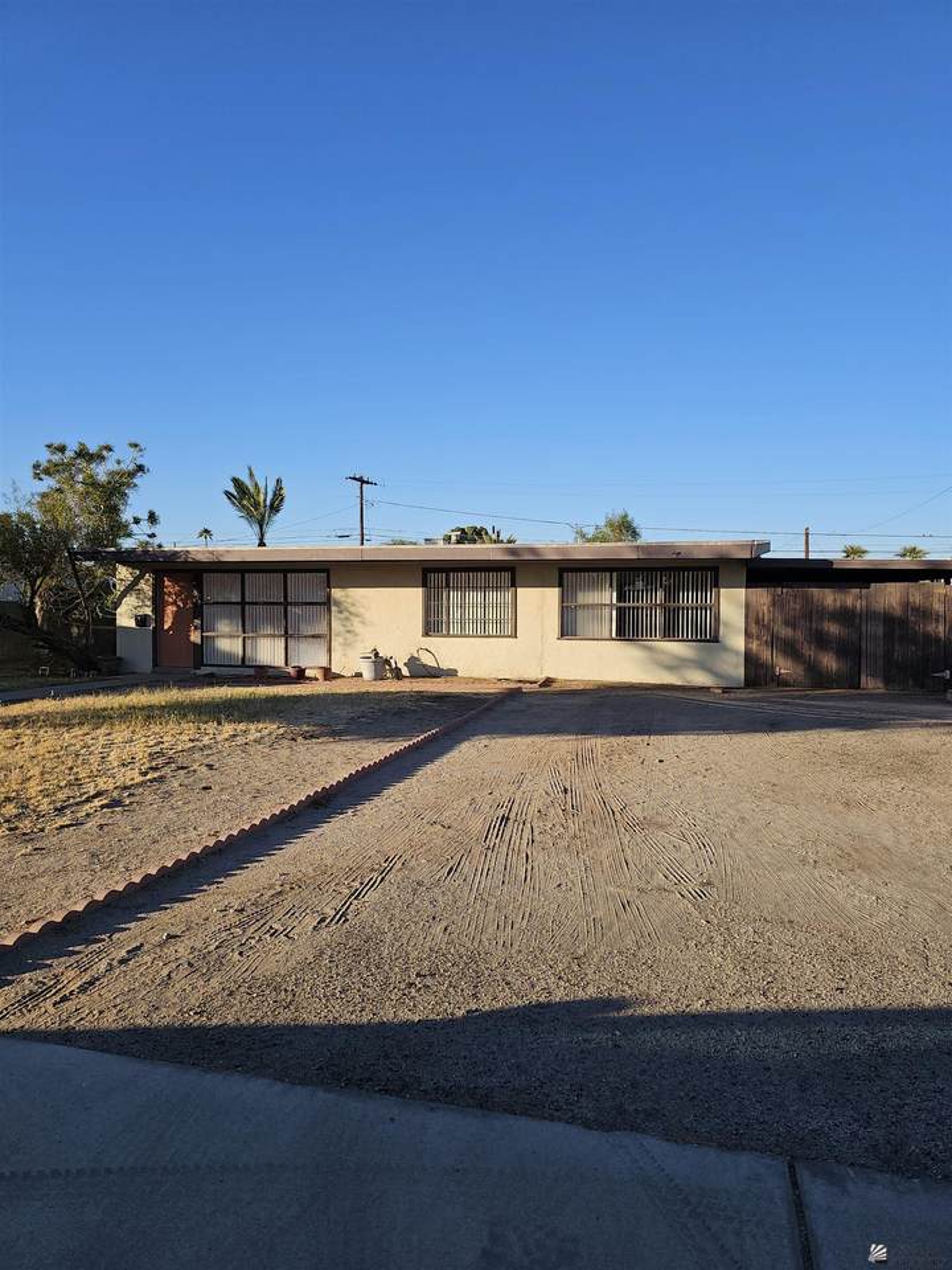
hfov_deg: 58.9
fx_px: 843
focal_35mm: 23
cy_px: 635
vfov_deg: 73.9
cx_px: 476
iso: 10
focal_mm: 6.3
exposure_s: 1/711
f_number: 1.7
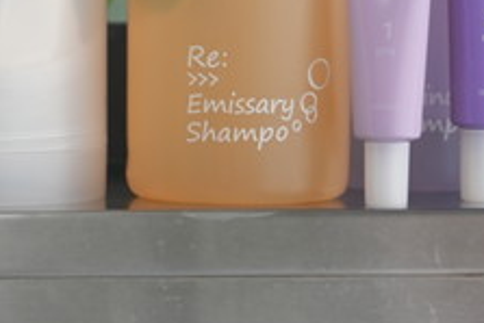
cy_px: -228
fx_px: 4816
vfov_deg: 3.8
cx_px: -109
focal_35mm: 358
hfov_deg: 5.7
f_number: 4
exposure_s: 1/100
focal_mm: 100
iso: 640
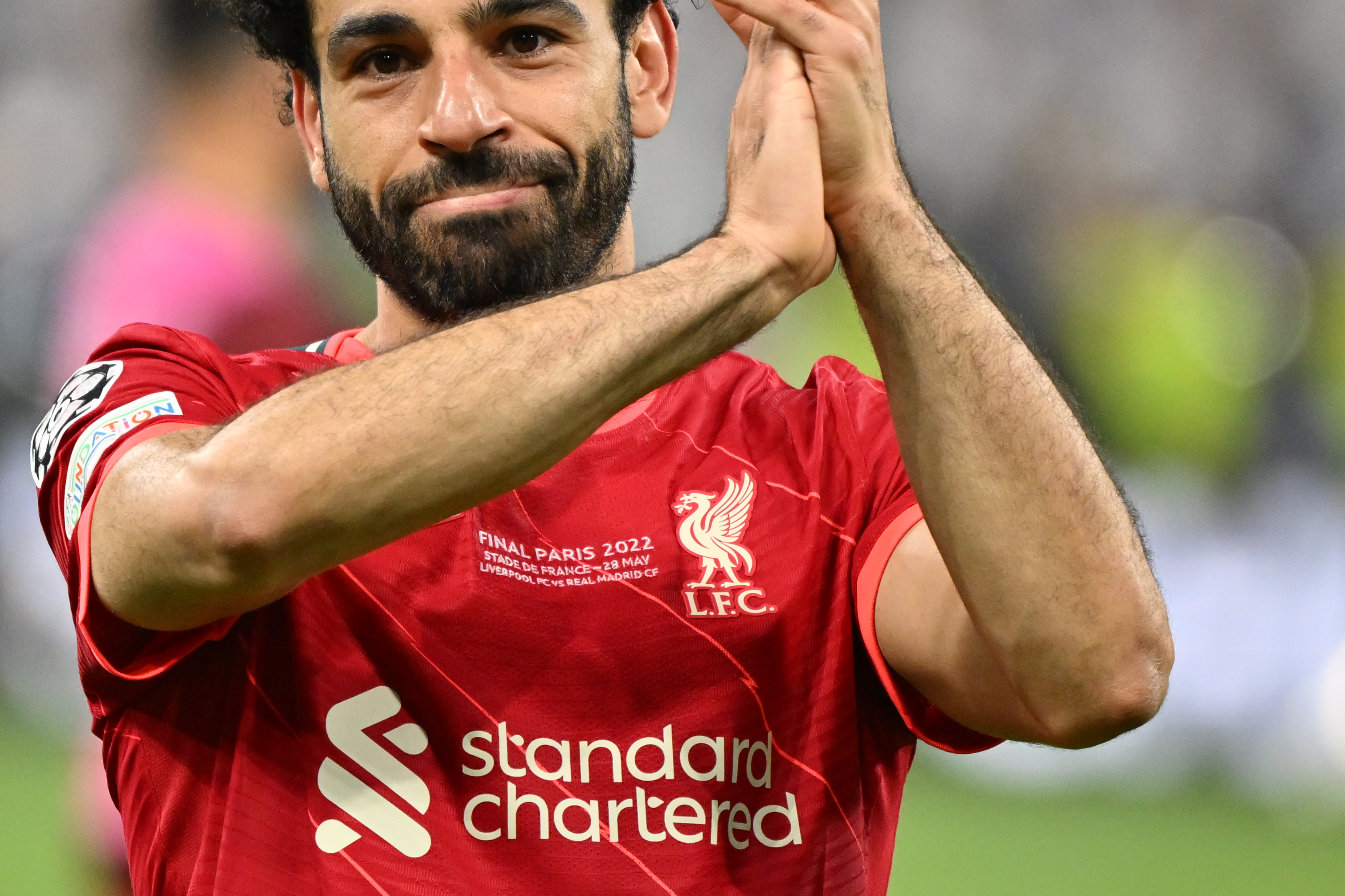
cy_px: 298
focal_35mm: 985
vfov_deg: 1.4
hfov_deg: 2.1
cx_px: 597
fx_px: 36796
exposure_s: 1/1000
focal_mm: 400
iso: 2000
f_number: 4
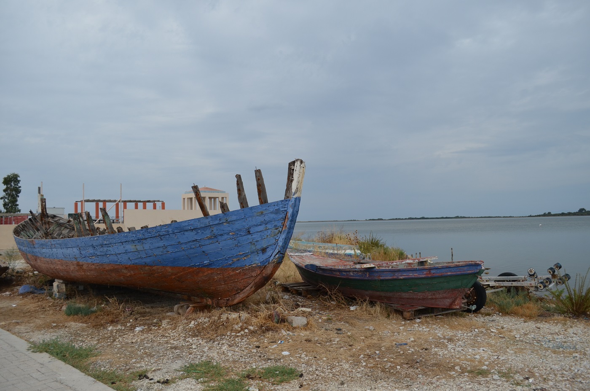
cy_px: 196
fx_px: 491
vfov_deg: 43.4
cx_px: 295
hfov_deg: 62.0
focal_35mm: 30
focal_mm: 20
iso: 250
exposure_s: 1/750
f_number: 4.8
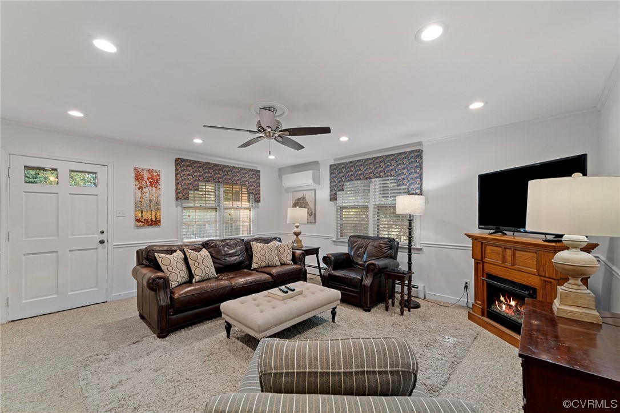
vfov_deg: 81.2
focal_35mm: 14
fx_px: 241
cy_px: 206
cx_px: 310
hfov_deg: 104.3
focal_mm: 14
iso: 400
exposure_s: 1/2.5
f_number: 8
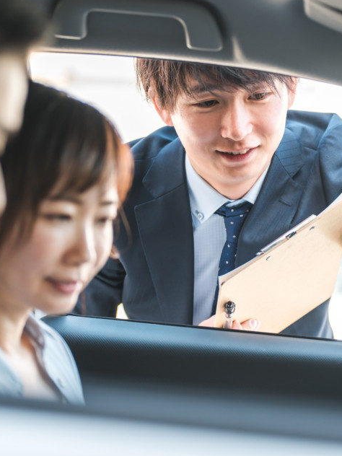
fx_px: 1765
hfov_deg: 11.0
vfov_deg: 14.7
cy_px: 220
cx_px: 245
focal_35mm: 134
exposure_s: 1/200
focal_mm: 86
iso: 100
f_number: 2.8
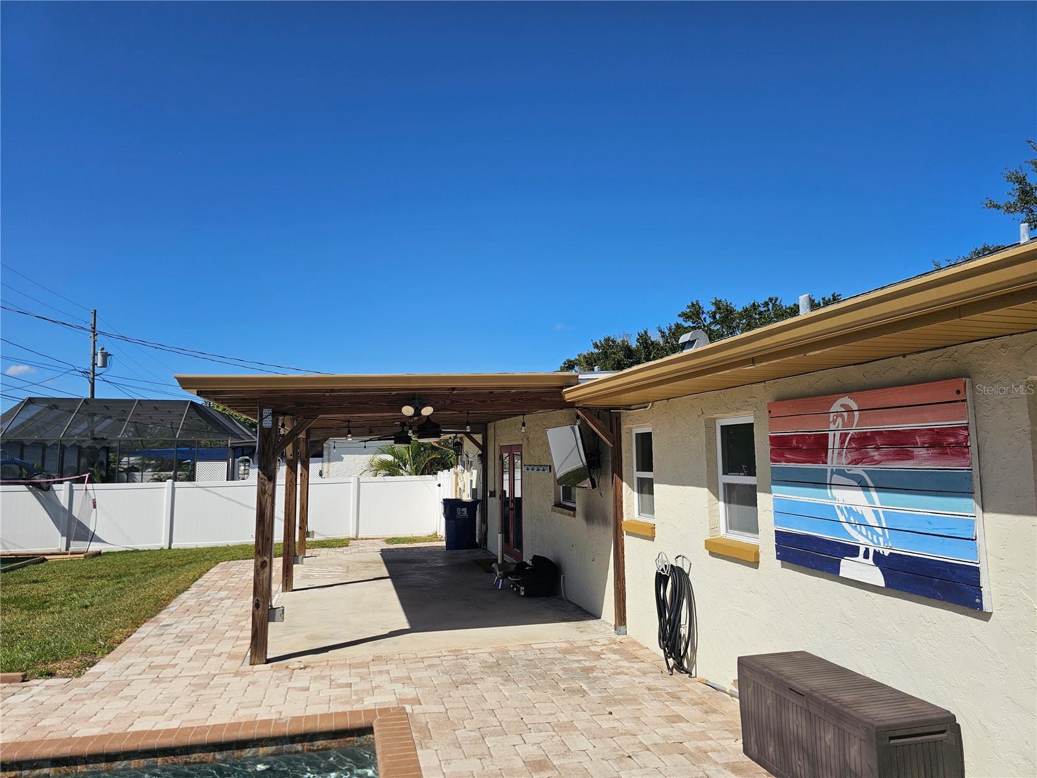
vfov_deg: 58.9
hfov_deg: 73.9
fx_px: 689
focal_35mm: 23
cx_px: 518
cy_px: 389
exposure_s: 1/1700
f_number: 1.7
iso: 12
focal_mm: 6.3
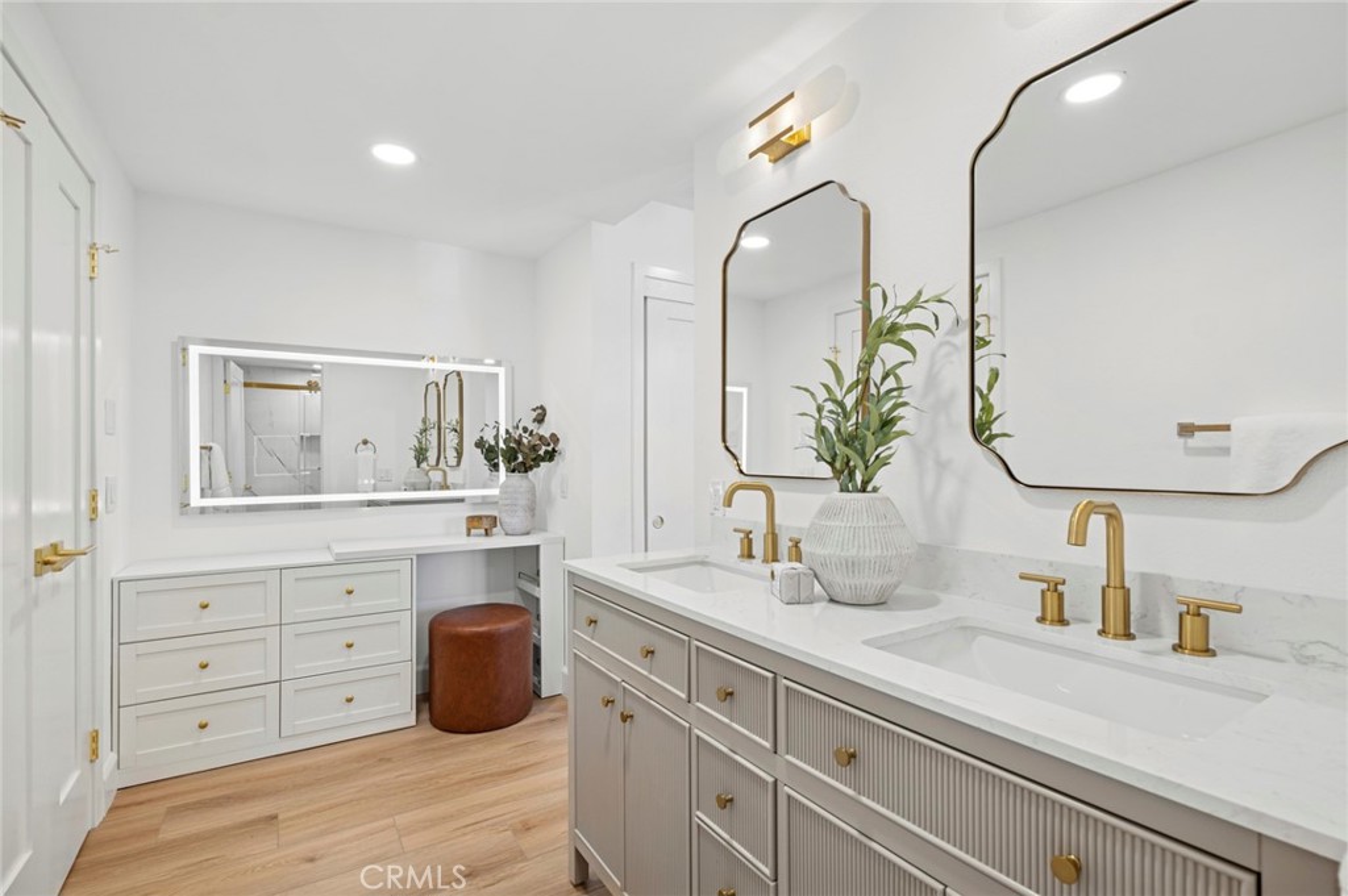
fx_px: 599
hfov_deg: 96.8
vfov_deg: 73.7
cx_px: 674
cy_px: 448
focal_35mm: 16
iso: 125
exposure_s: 1/3.33
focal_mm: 16
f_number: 8
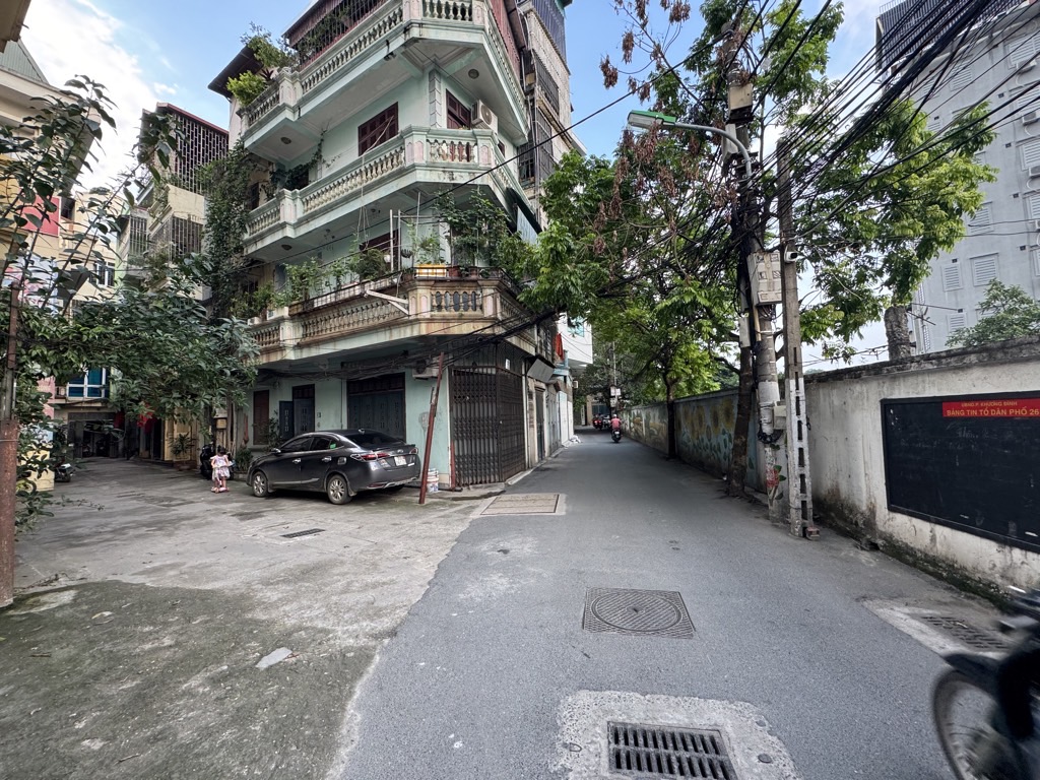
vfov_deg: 85.7
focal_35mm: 14
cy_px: 390
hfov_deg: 102.1
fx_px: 421
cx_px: 520
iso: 64
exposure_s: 1/99
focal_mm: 2.22
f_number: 2.2
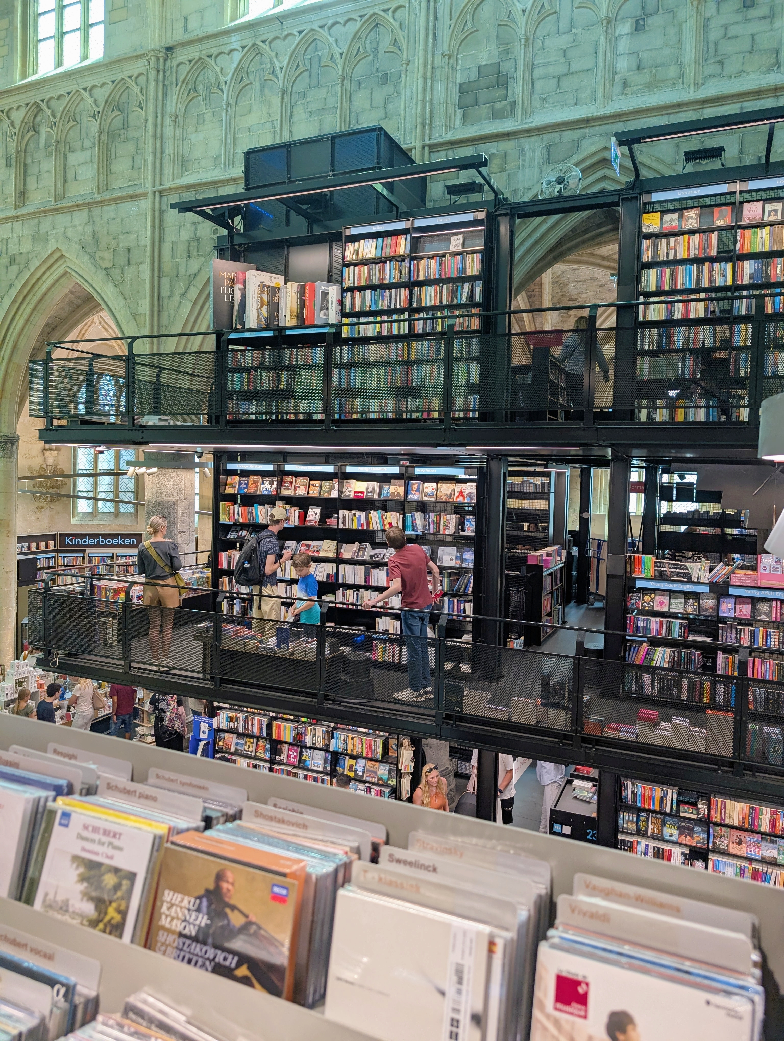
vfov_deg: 71.5
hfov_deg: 56.9
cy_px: 520
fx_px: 723
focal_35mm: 24
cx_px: 392
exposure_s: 1/92.5
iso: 108
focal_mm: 6.9
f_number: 1.68
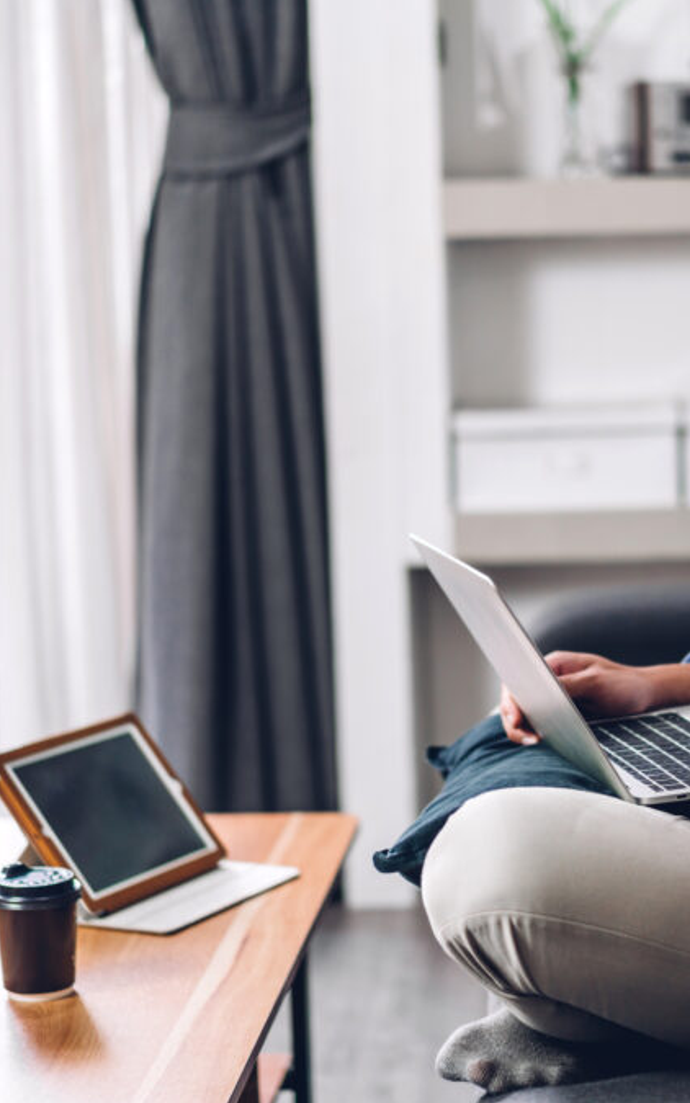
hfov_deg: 15.3
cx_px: 559
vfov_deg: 24.4
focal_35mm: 85
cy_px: 555
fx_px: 2557
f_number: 1.8
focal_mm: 55
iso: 250
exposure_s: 1/100
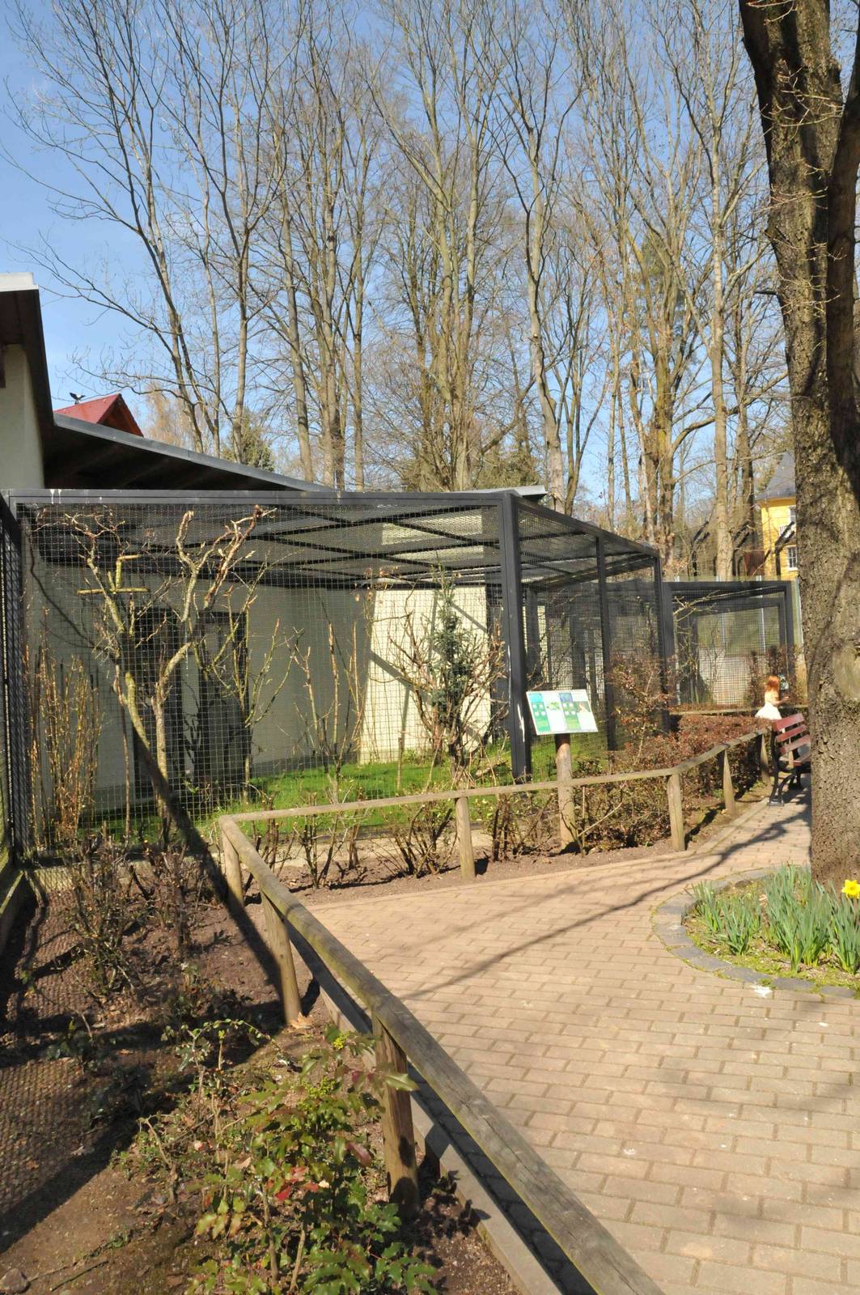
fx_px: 970
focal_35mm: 27
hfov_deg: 47.8
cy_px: 648
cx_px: 430
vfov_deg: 67.4
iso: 1600
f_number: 14
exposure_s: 1/800
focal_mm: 18
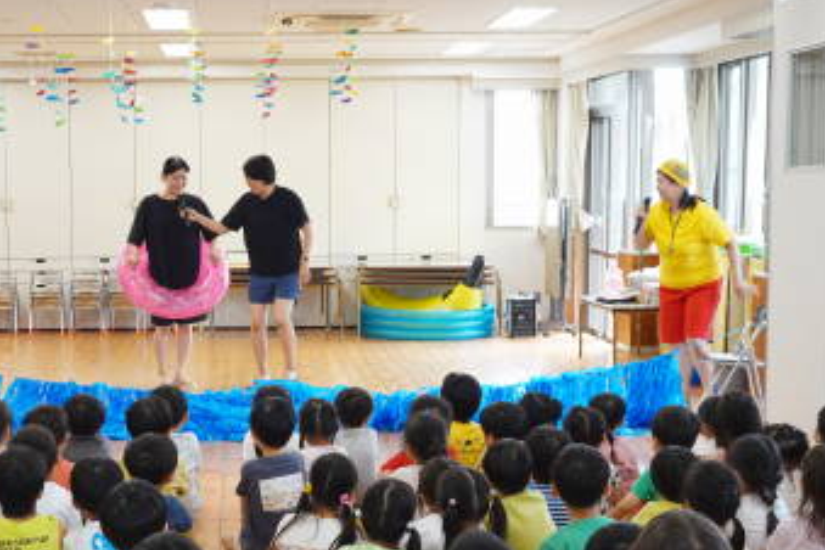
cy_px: 382
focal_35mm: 68
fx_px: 1558
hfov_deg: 29.4
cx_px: 251
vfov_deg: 19.9
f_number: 4
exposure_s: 1/50
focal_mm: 18.24
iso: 320
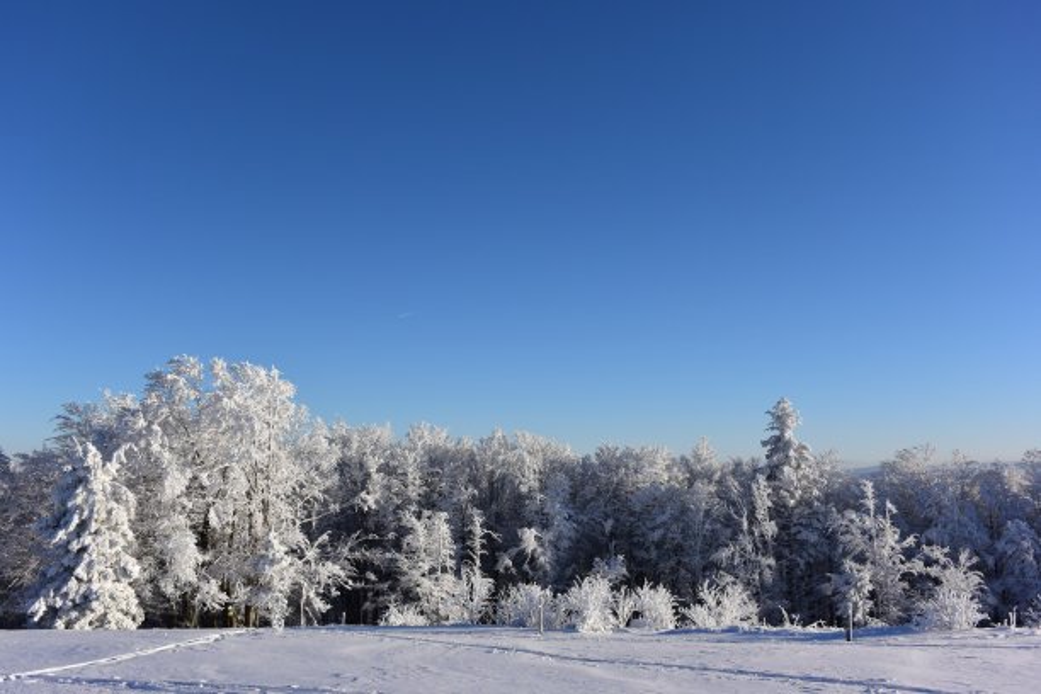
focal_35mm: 31
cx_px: 520
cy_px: 347
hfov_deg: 60.3
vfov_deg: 42.3
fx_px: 896
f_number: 5
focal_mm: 11.6
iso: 160
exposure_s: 1/1000
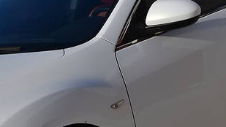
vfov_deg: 9.9
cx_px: 37
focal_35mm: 122
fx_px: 731
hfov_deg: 17.4
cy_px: 105
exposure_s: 1/320
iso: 100
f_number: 9
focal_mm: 30
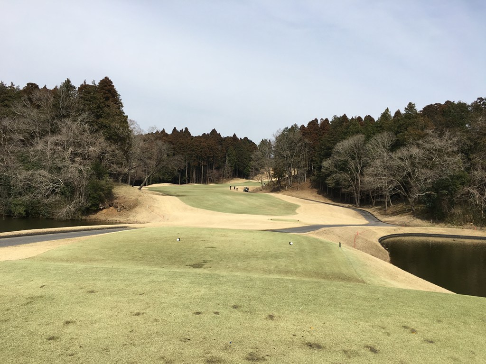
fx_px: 407
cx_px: 243
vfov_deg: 48.2
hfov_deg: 61.7
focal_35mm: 29
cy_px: 182
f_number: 2.2
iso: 25
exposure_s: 1/2137
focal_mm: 4.15
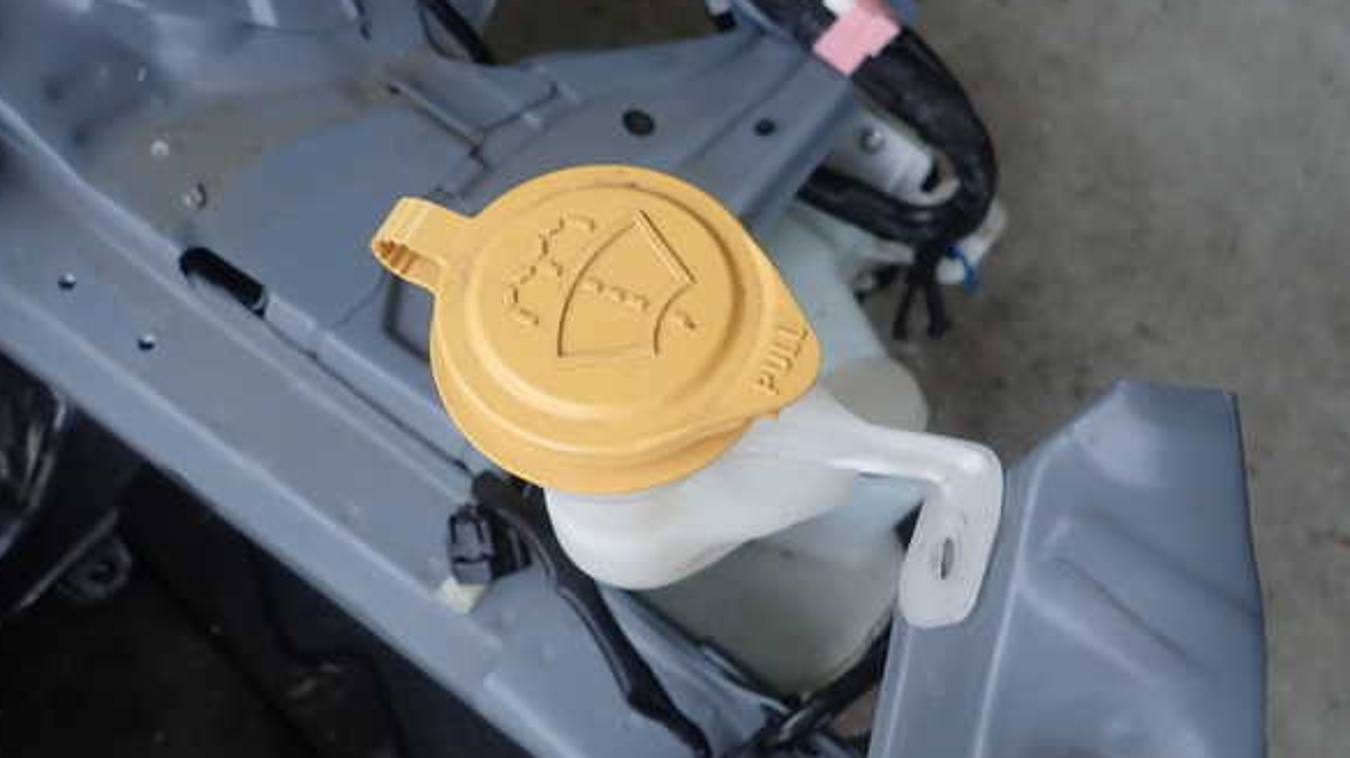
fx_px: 1002
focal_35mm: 28
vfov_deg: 41.4
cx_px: 659
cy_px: 416
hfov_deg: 67.9
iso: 100
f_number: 2
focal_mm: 4.5
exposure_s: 1/80
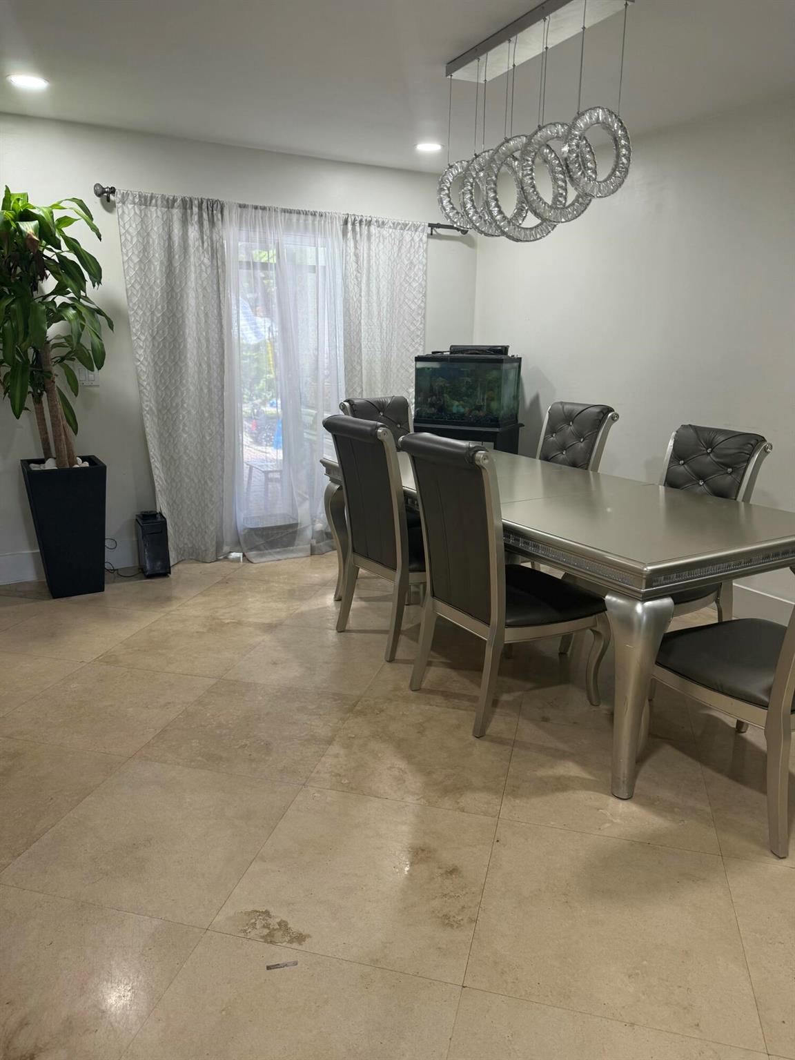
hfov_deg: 56.8
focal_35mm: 24
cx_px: 398
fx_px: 735
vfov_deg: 71.6
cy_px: 530
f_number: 1.78
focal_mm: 6.76
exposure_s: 1/60
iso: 100
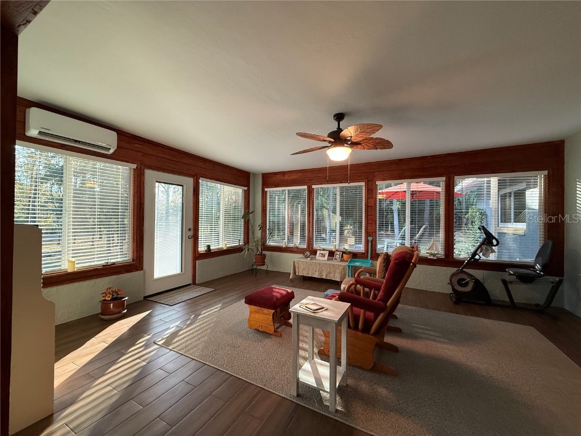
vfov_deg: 85.7
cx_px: 290
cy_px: 218
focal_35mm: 14
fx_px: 235
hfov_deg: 102.1
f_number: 2.2
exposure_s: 1/60
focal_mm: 2.22
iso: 320
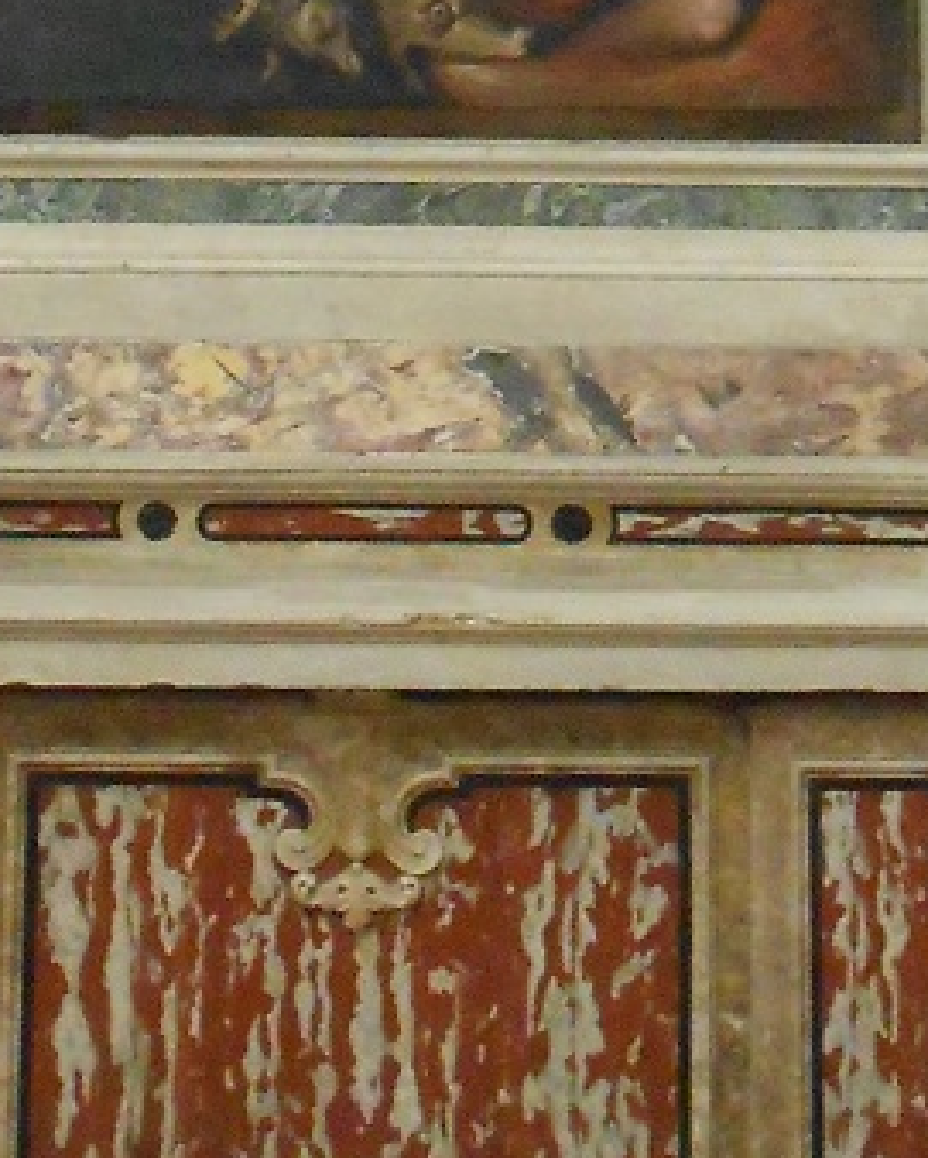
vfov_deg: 18.7
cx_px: 445
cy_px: -295
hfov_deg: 16.0
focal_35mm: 96
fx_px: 3291
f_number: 3.5
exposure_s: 1/13
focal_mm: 4.6
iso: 800
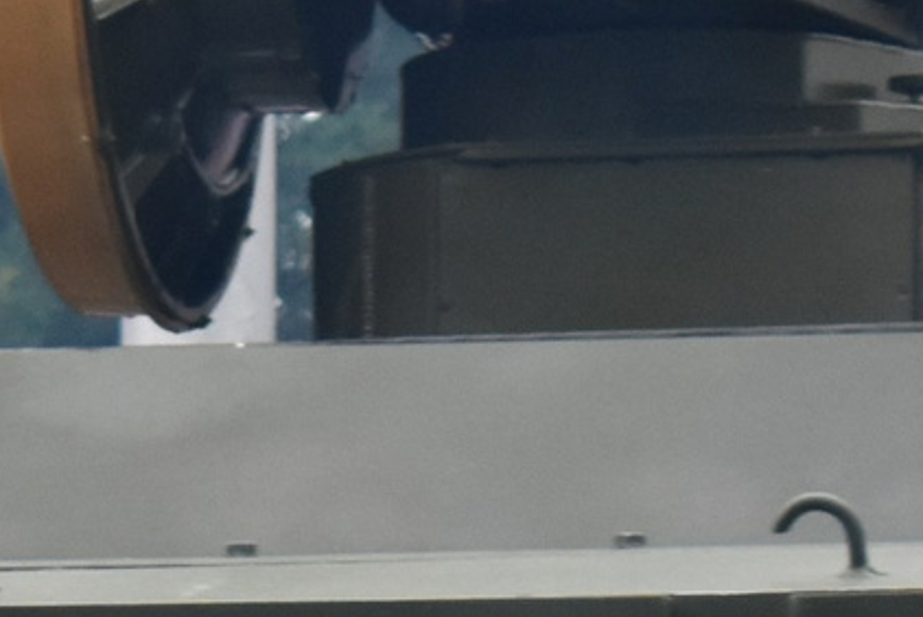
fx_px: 12829
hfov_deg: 4.1
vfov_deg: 2.8
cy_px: 618
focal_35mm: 500
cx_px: -370
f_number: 5.6
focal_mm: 55
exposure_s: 1/800
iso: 800
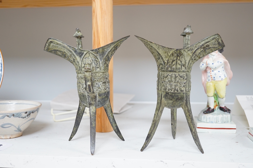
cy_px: 84
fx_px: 316
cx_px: 126
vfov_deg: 29.9
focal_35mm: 45
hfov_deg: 43.6
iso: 800
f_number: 3.5
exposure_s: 1/60
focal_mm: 30
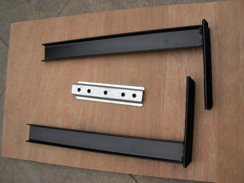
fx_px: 268
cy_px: 92
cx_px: 122
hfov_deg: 49.0
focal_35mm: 38
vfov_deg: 37.7
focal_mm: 8
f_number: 2.8
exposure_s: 1/331
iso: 100
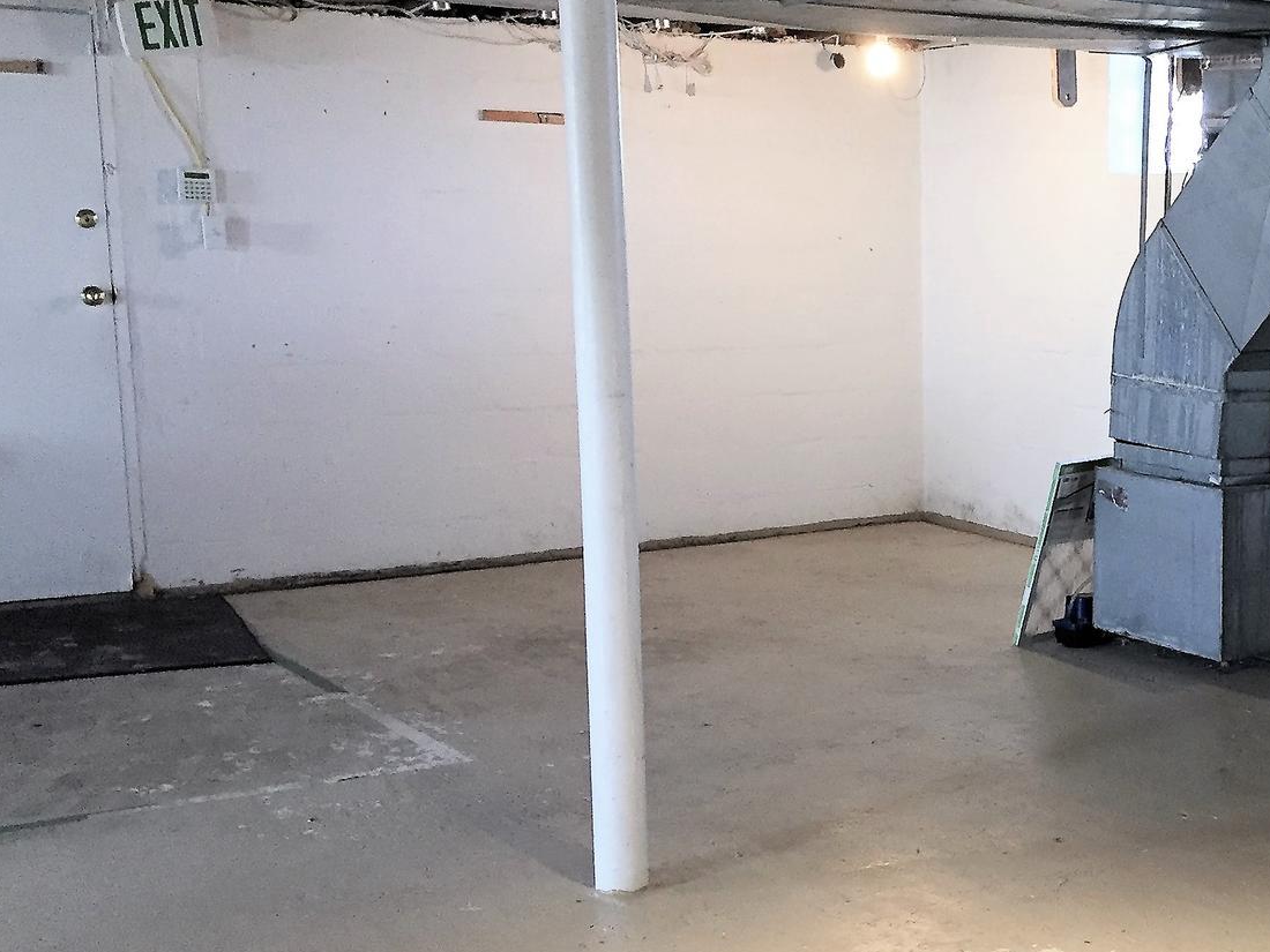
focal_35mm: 54
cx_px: 1175
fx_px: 1981
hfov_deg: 33.4
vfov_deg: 27.0
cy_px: 572
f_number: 2.2
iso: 160
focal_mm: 4.15
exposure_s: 1/30
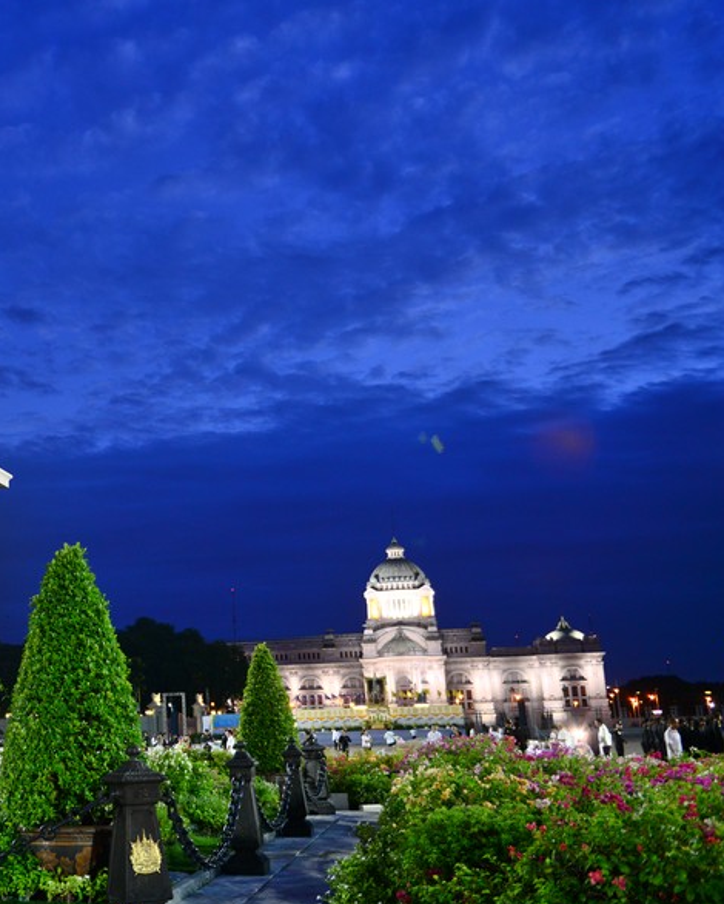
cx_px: 73
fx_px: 1231
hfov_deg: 31.3
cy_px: 450
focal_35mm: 46
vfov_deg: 40.3
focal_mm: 32
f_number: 2.8
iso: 800
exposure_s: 1/30
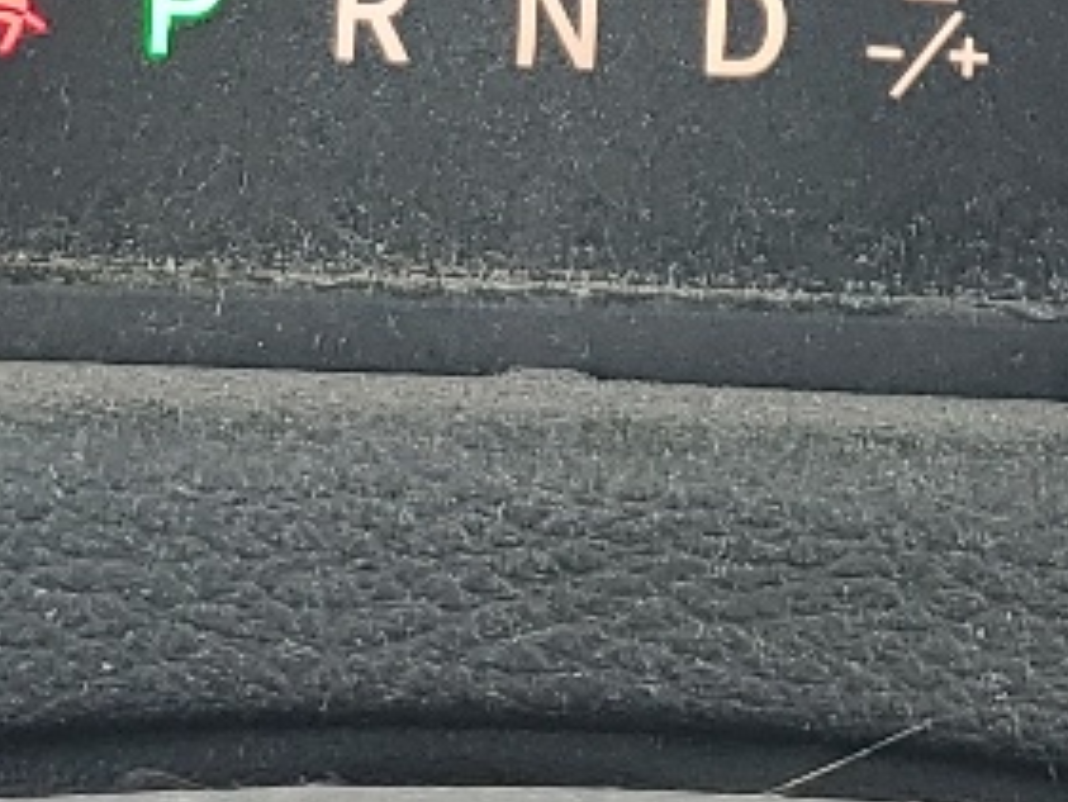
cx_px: 479
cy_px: -977
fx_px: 4568
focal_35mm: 148
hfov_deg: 13.3
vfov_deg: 9.2
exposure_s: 1/60.2
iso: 52
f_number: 1.5
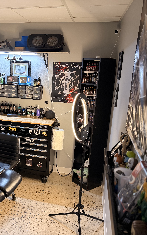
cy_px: 118
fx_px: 218
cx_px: 32
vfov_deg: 56.7
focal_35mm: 34
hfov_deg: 36.2
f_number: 1.78
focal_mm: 6.76
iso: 250
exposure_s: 1/60
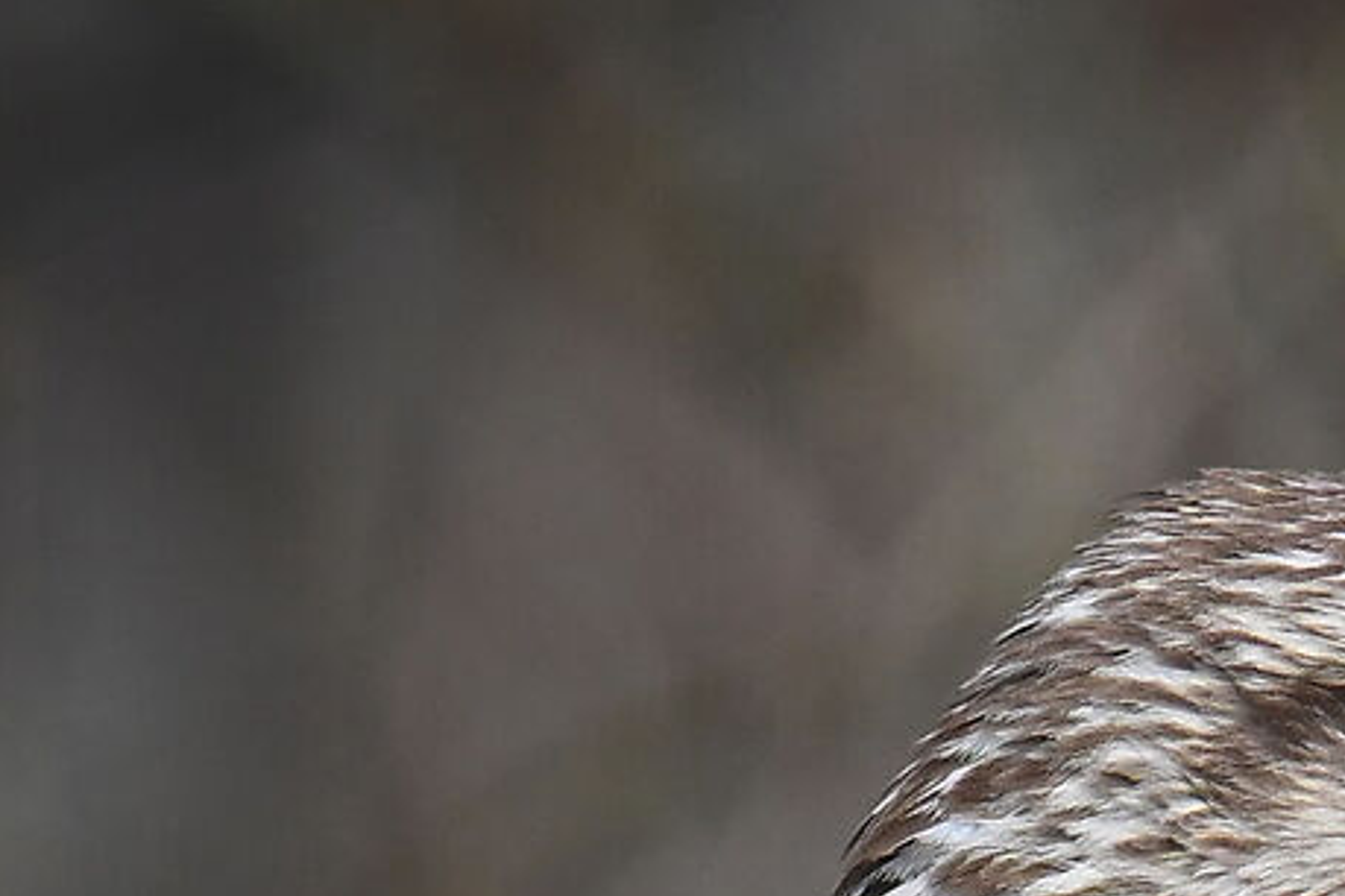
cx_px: 2218
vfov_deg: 0.4
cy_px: 2269
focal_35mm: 3139
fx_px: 117267
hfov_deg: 0.7
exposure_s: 1/2500
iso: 640
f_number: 5
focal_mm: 400
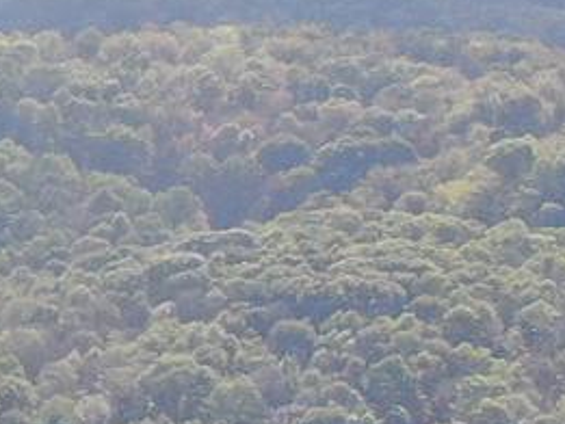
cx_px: -1124
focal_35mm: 188
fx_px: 3070
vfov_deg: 7.9
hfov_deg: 8.7
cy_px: 366
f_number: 2.8
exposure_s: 1/640
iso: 100
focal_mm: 4.39
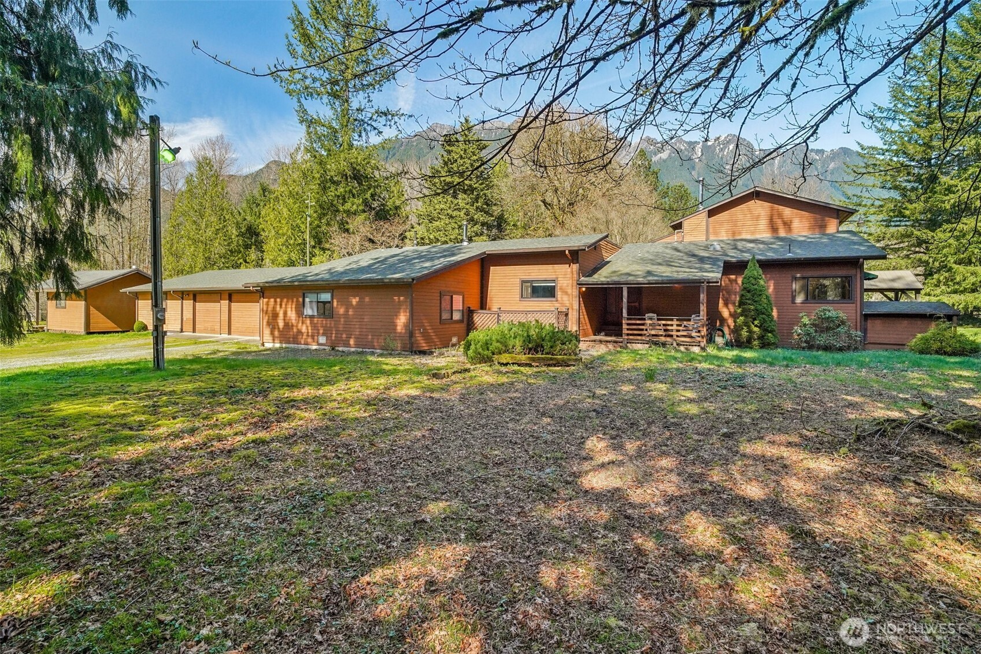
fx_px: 436
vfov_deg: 73.7
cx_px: 490
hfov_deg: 96.7
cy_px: 327
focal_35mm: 16
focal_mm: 16
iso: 1600
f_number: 8
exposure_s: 1/400
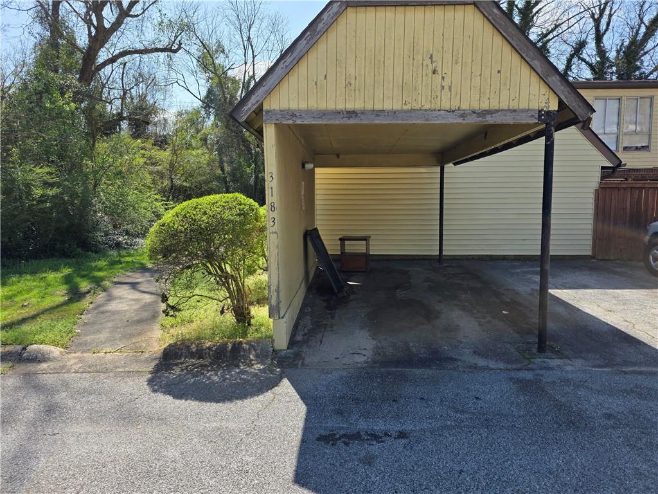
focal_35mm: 23
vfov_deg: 58.9
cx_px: 329
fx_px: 437
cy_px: 247
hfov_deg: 73.9
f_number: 1.7
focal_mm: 6.3
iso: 80
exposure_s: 1/3972
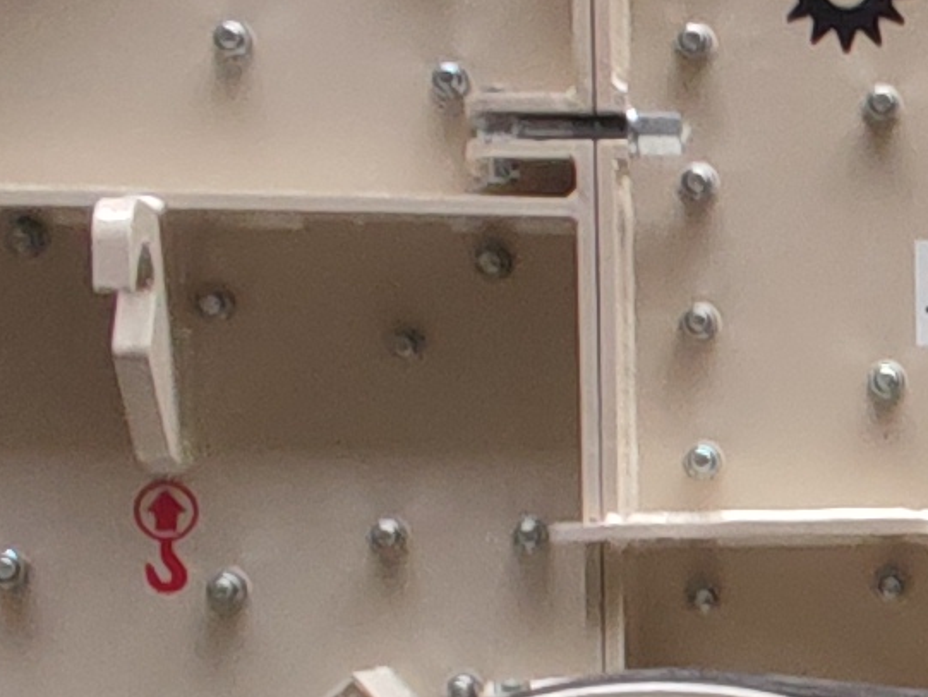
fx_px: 2601
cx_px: 1283
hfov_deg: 18.5
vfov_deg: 15.0
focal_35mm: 97
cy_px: 670
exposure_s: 1/30
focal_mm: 1.65
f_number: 2.2
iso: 465
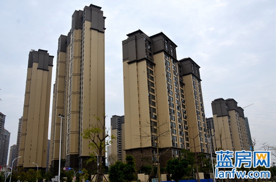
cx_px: 138
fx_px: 264
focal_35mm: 34
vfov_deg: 38.2
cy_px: 91
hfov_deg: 55.2
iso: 200
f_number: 8
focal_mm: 23
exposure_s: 1/250
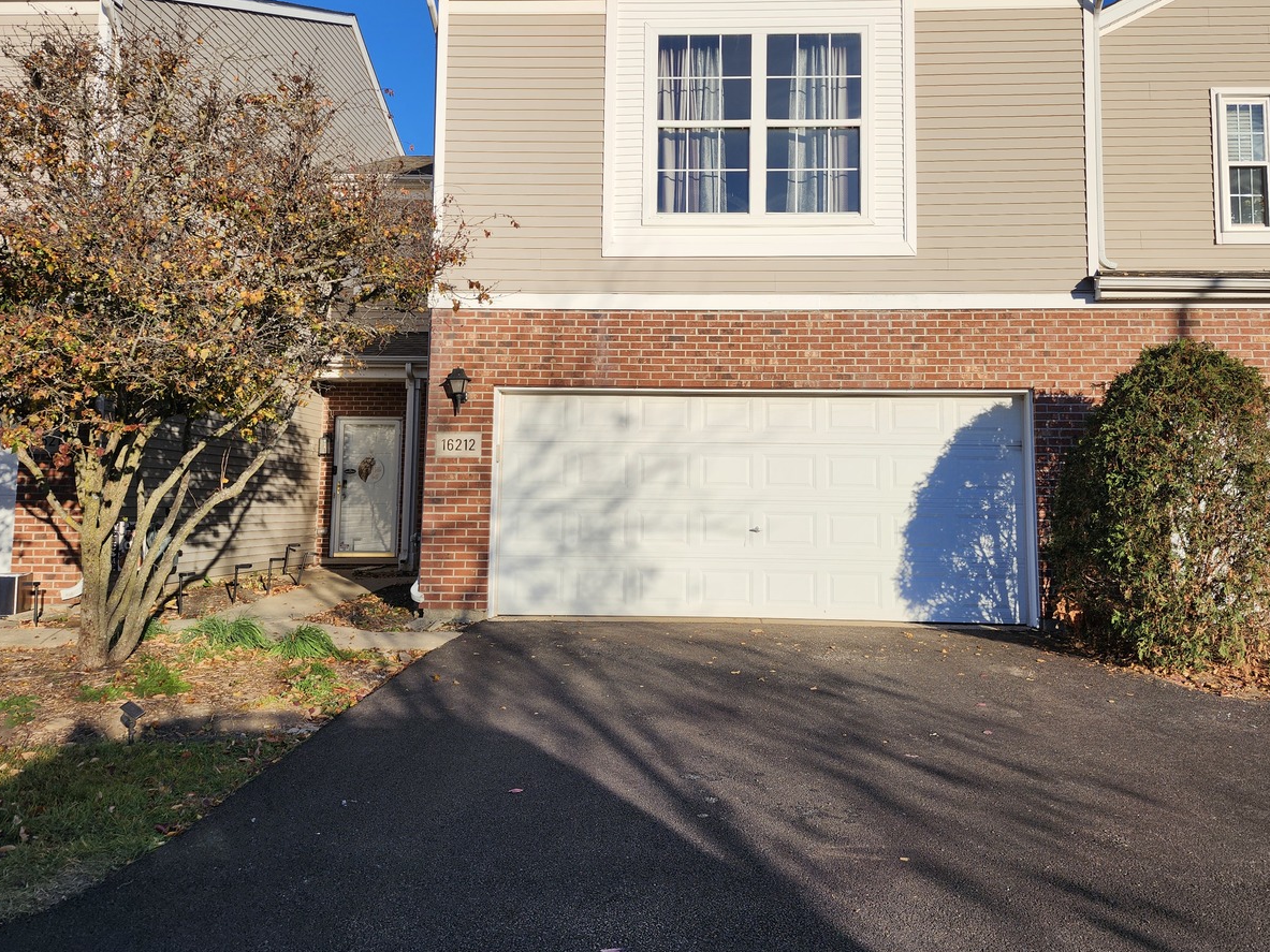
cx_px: 676
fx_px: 1027
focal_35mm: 28
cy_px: 407
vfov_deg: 49.6
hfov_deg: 63.4
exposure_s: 1/2049
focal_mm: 5.54
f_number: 1.8
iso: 25
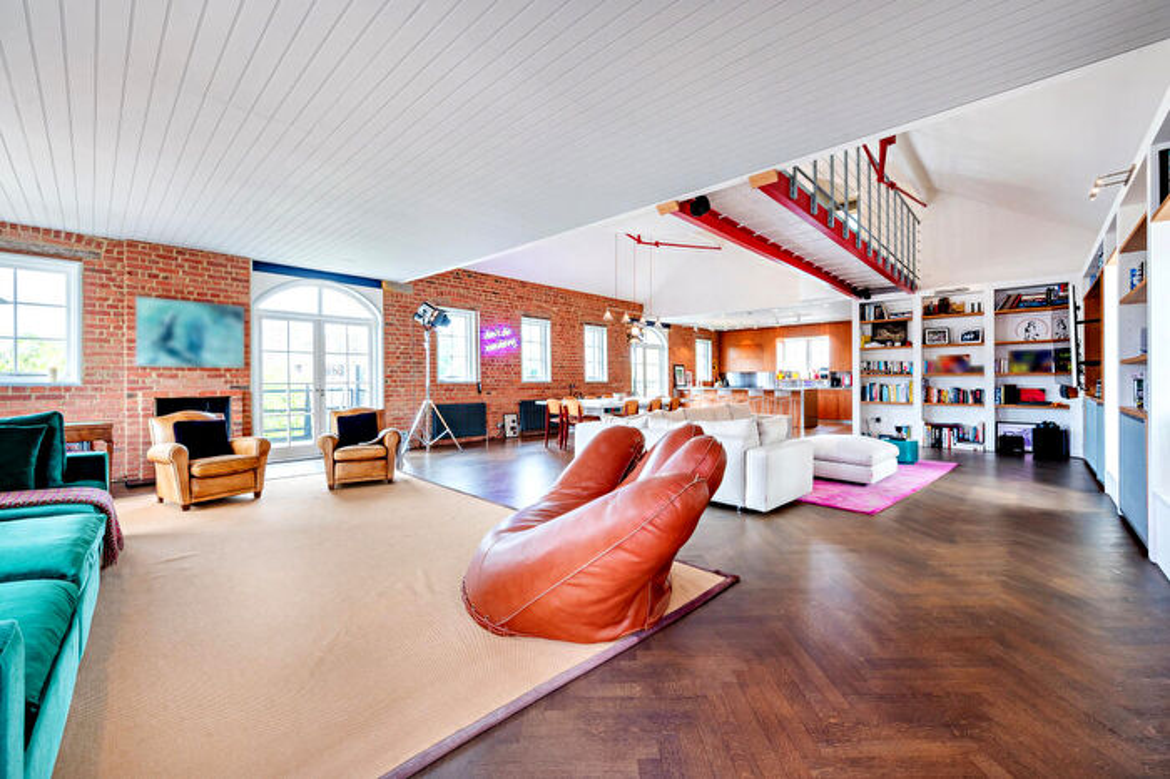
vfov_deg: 81.2
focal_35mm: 14
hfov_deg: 104.3
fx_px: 455
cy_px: 390
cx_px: 585
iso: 400
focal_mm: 14
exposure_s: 1/10
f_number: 9
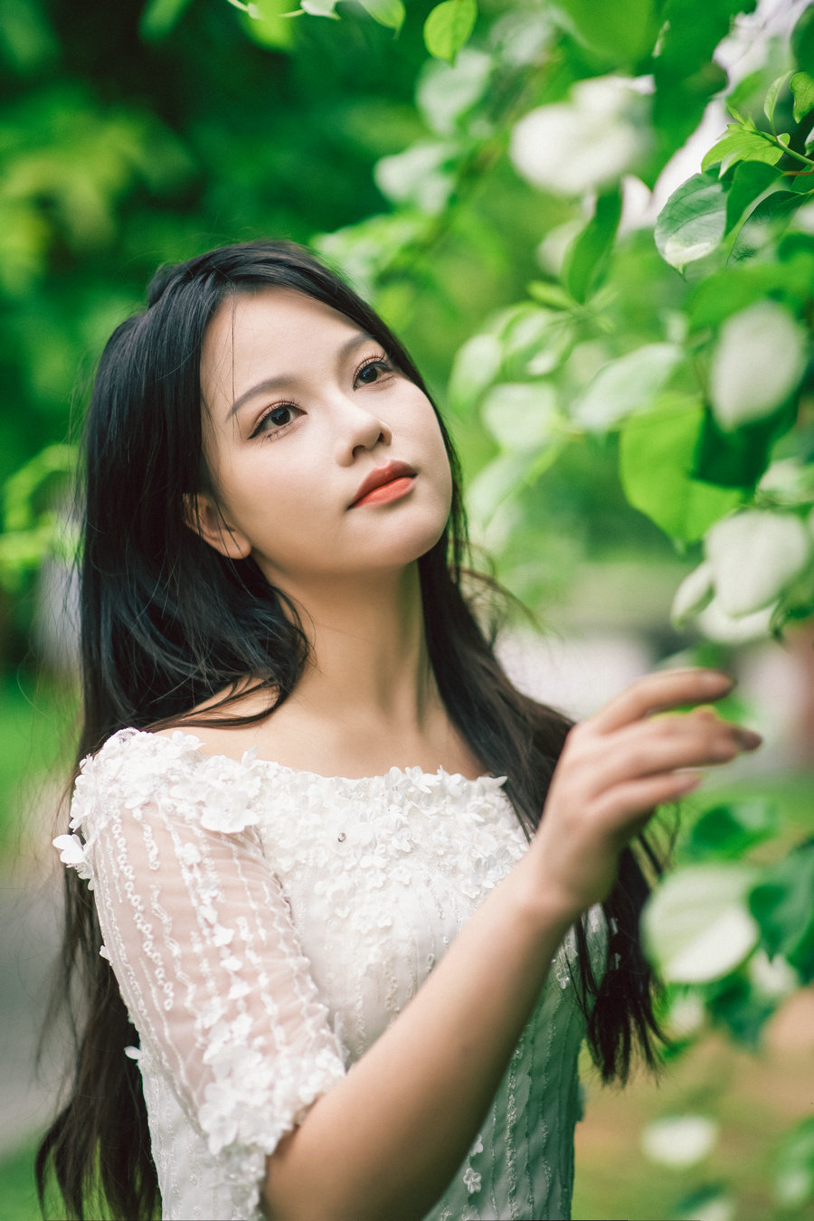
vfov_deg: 23.9
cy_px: 610
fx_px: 2883
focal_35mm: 85
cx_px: 407
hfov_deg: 16.1
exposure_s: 1/500
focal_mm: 85
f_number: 1.8
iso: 400
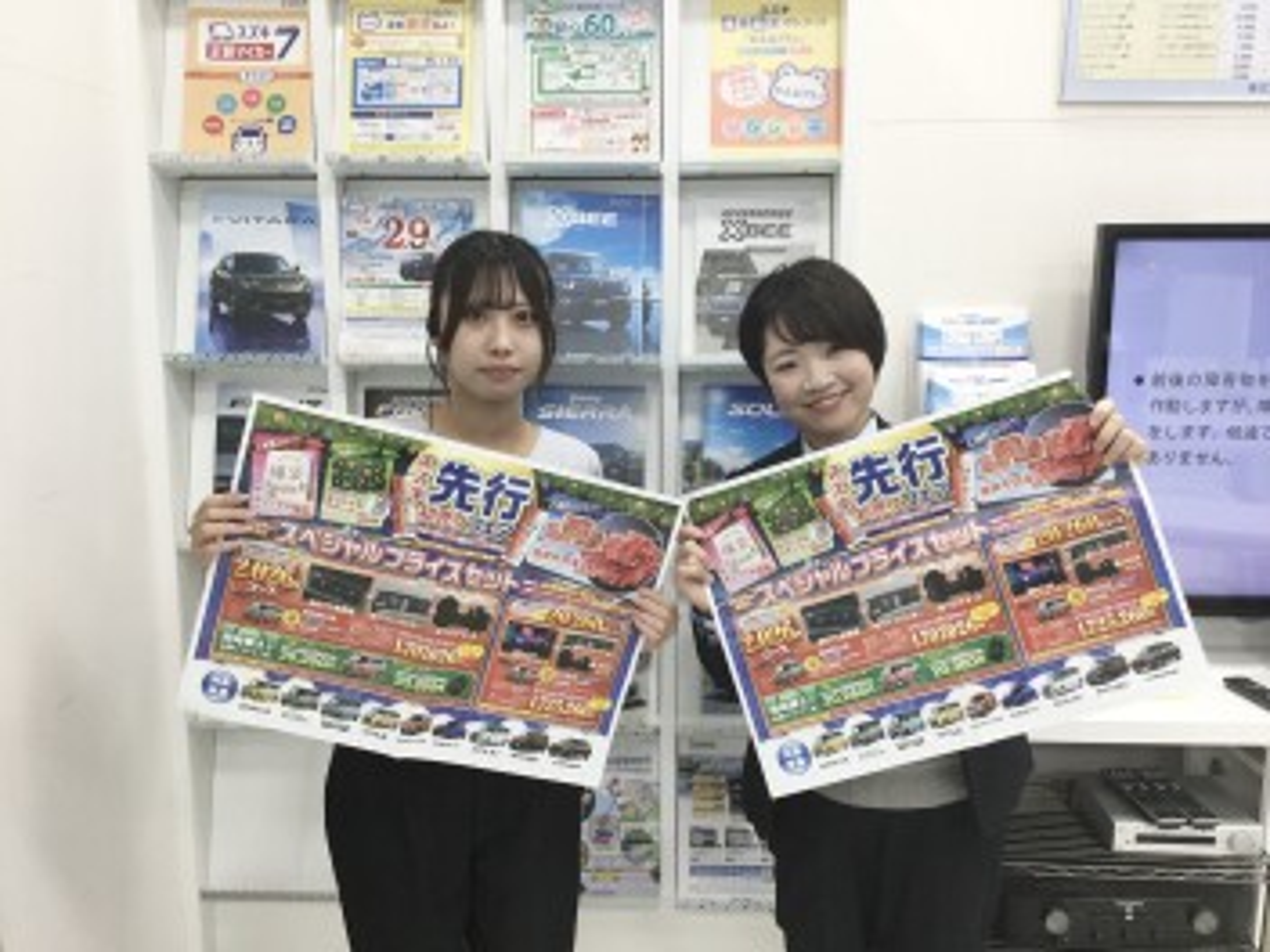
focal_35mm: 31
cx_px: 635
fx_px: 1137
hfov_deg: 58.4
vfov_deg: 45.4
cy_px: 476
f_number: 2.4
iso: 32
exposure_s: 1/40
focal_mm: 3.3
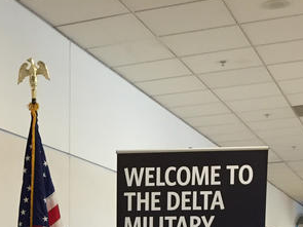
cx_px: -3
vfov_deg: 16.7
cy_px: 316
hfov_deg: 22.9
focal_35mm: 82
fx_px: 717
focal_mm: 4.15
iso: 125
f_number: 2.2
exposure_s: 1/30
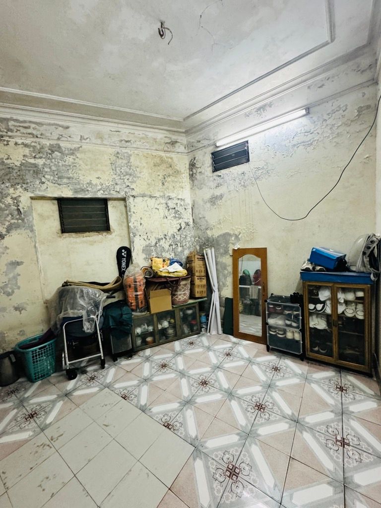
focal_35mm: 14
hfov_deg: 85.7
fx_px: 205
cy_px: 254
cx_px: 190
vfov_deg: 102.1
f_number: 2.2
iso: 500
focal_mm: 2.22
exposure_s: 1/50
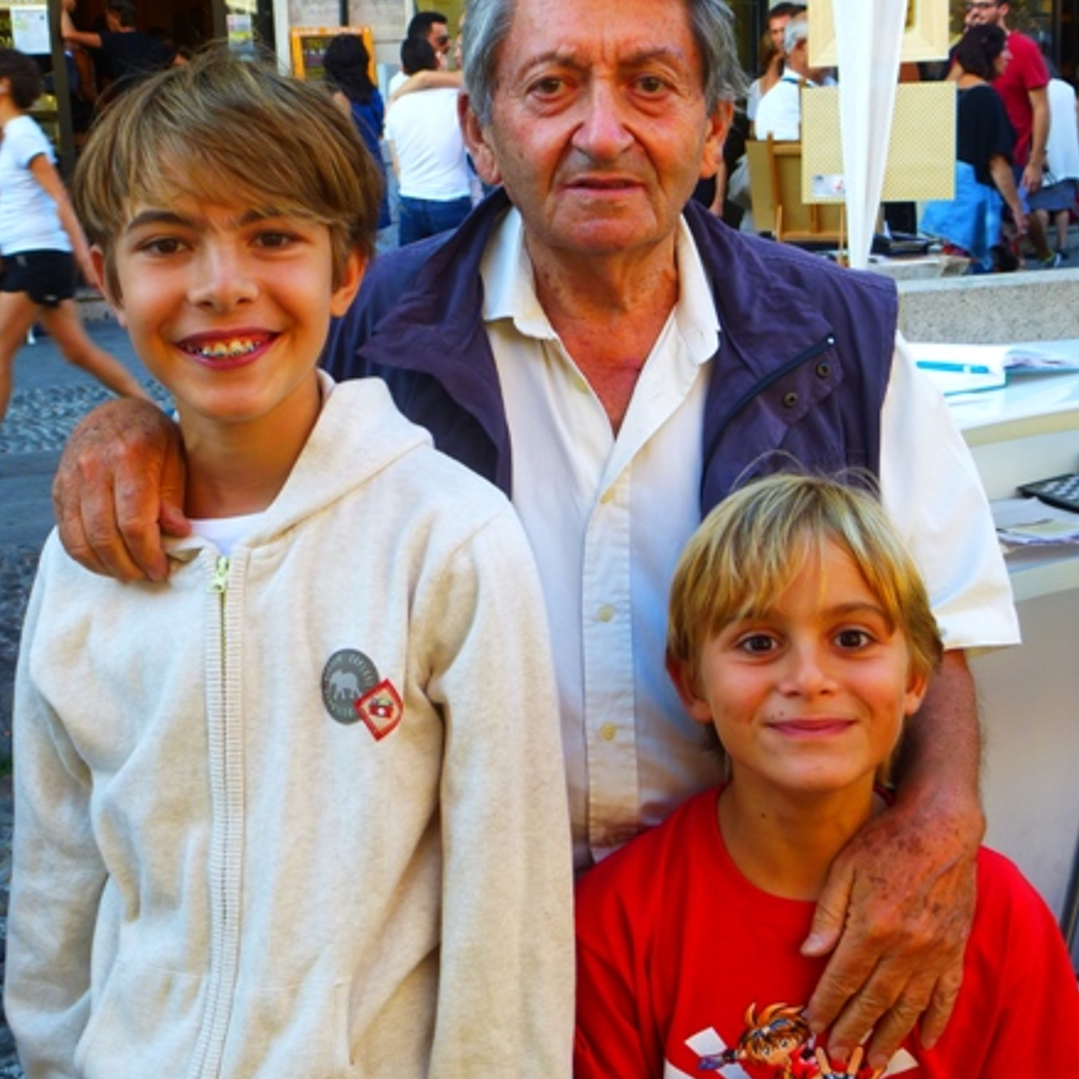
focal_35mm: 49
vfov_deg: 34.7
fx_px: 1728
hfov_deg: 34.7
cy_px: 533
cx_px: 541
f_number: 3.8
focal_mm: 6.8
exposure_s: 1/60
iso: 125
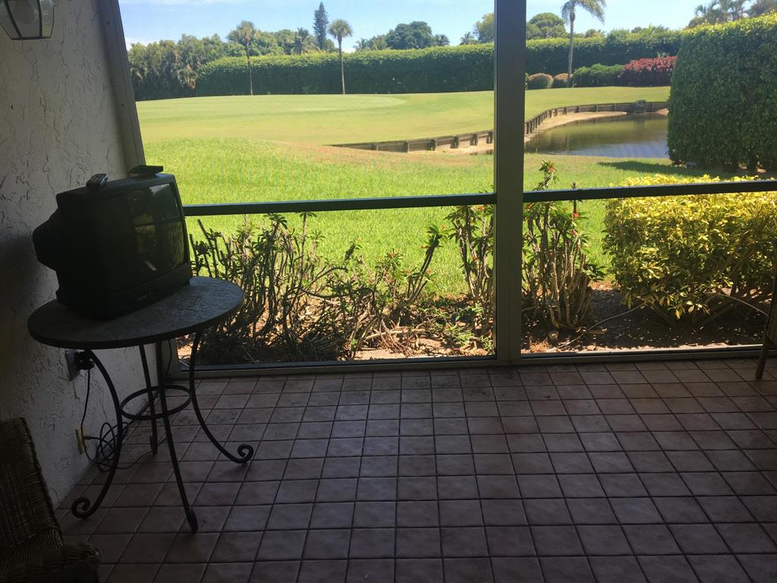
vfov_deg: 48.2
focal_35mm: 29
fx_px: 651
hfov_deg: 61.7
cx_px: 388
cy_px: 292
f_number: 2.2
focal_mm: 4.15
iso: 25
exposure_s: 1/346
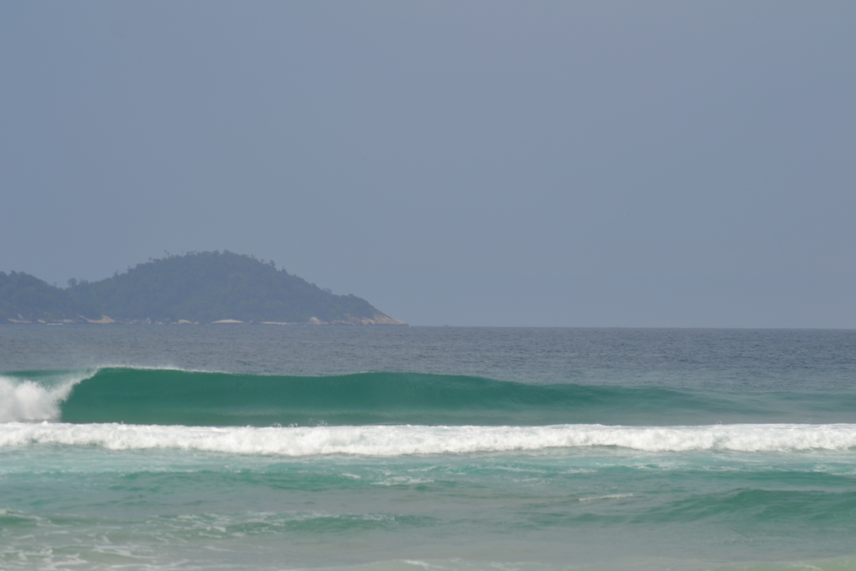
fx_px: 4280
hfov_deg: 11.4
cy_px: 286
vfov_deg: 7.6
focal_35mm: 180
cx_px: 428
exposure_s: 1/800
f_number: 7.1
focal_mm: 120
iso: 100
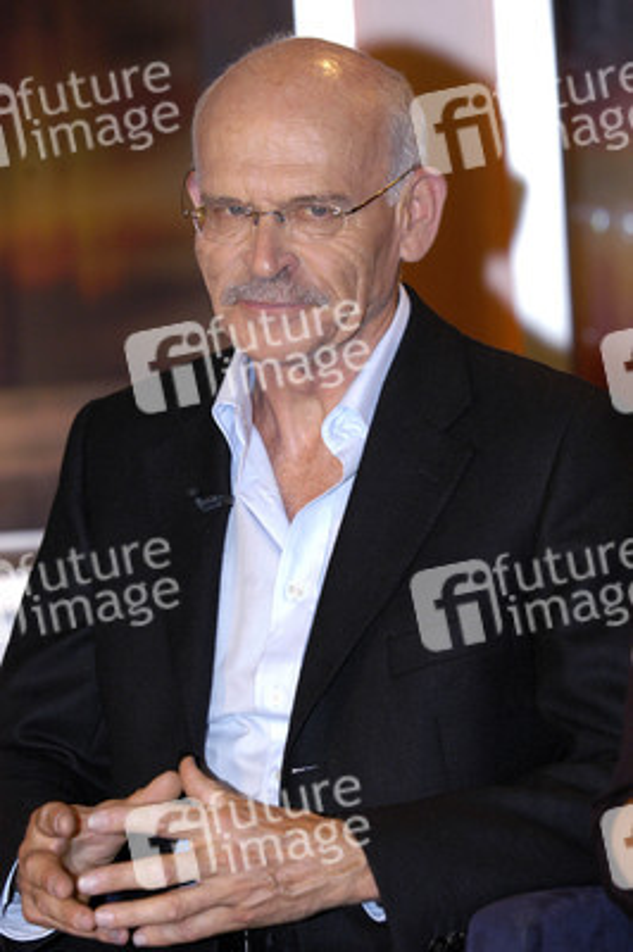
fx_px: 4438
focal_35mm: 168
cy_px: 476
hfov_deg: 8.2
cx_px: 316
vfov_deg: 12.2
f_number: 4
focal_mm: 112
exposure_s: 1/125
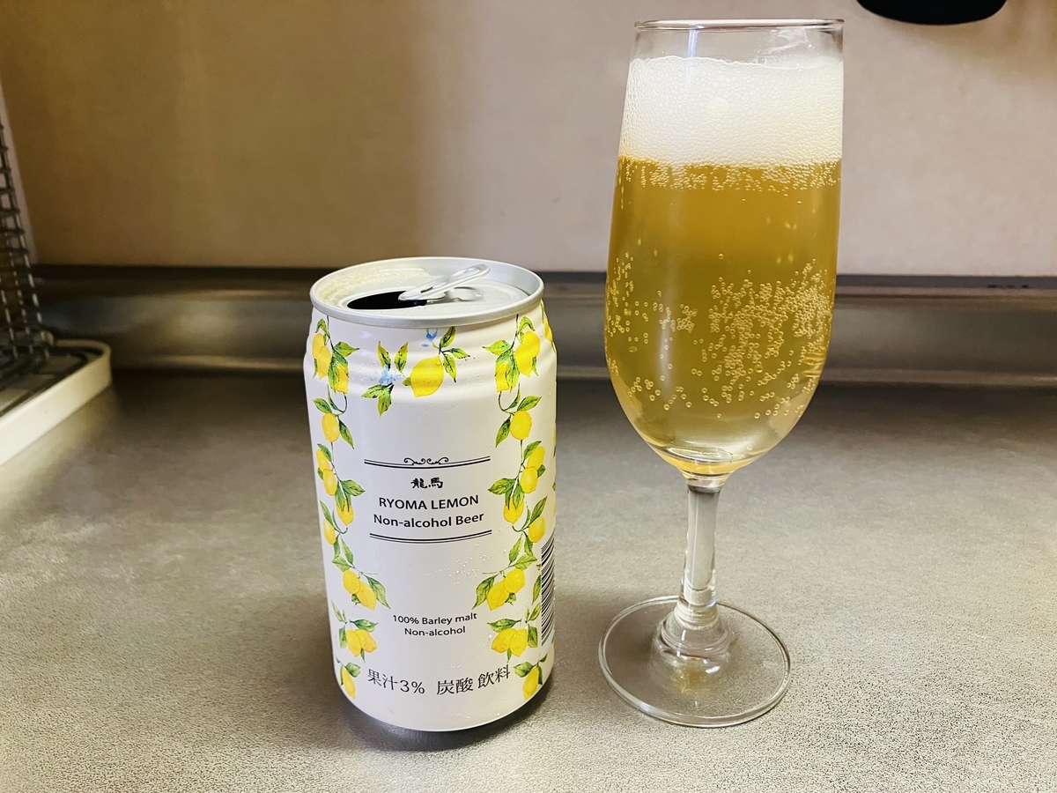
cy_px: 396
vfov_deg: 49.7
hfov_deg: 63.4
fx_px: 855
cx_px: 528
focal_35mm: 28
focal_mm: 3.99
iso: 250
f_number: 1.8
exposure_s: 1/50
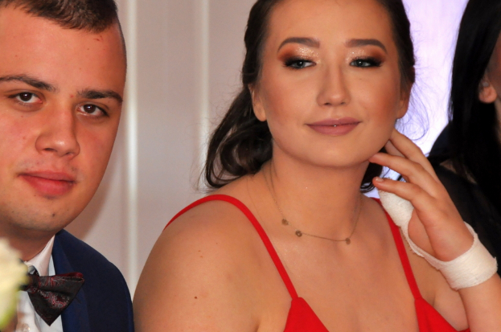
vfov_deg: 4.5
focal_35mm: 301
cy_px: 166
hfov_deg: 6.9
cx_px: 147
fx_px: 4181
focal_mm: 122
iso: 800
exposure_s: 1/60
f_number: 5.6
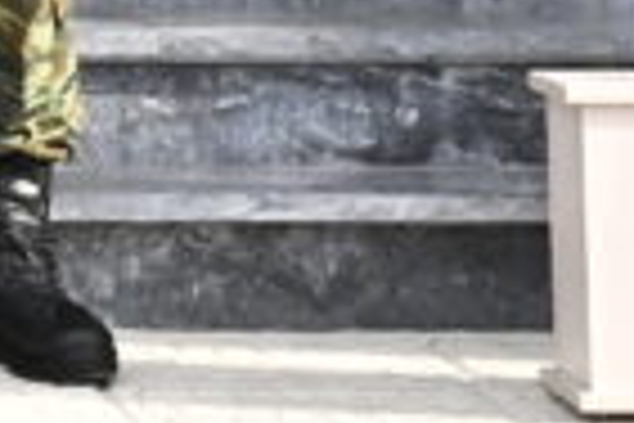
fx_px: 5230
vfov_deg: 4.4
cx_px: -724
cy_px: -1024
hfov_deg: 6.7
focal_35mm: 297
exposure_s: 1/400
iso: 7200
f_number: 22
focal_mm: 41
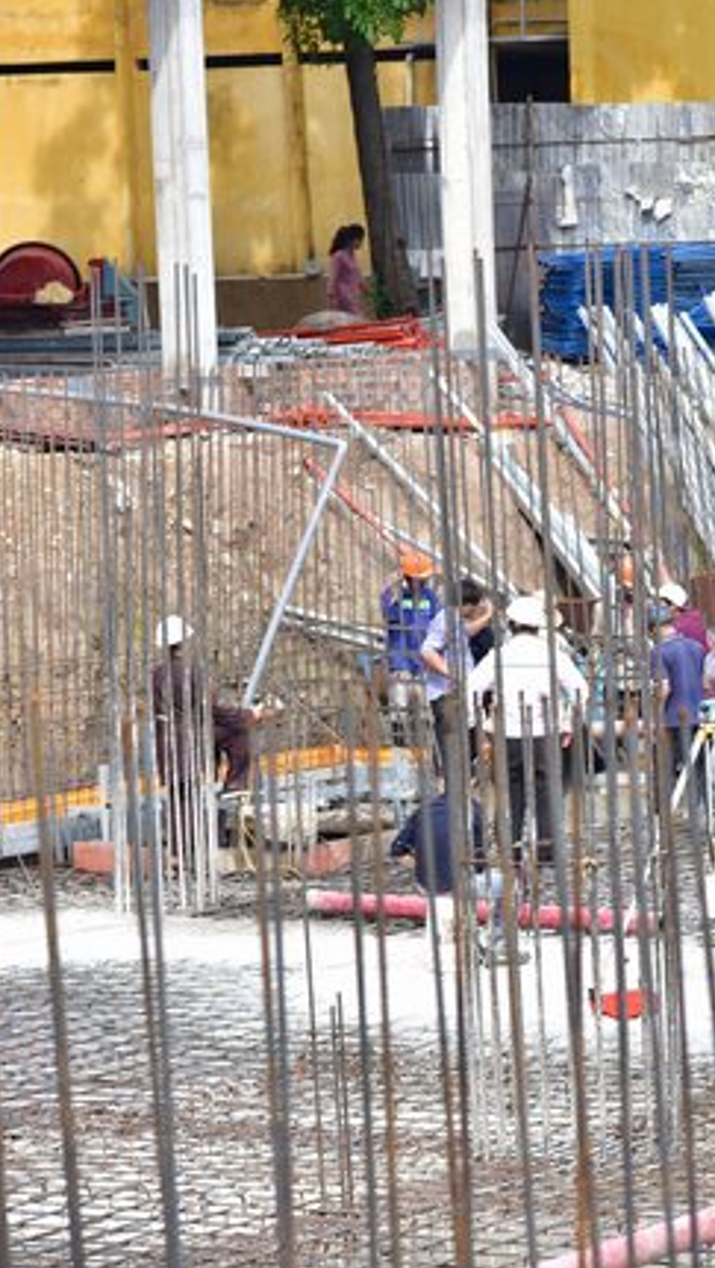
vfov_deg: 13.6
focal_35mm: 158
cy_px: 633
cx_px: 883
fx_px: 5316
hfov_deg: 7.6
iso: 250
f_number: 5.6
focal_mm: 100
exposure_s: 1/250
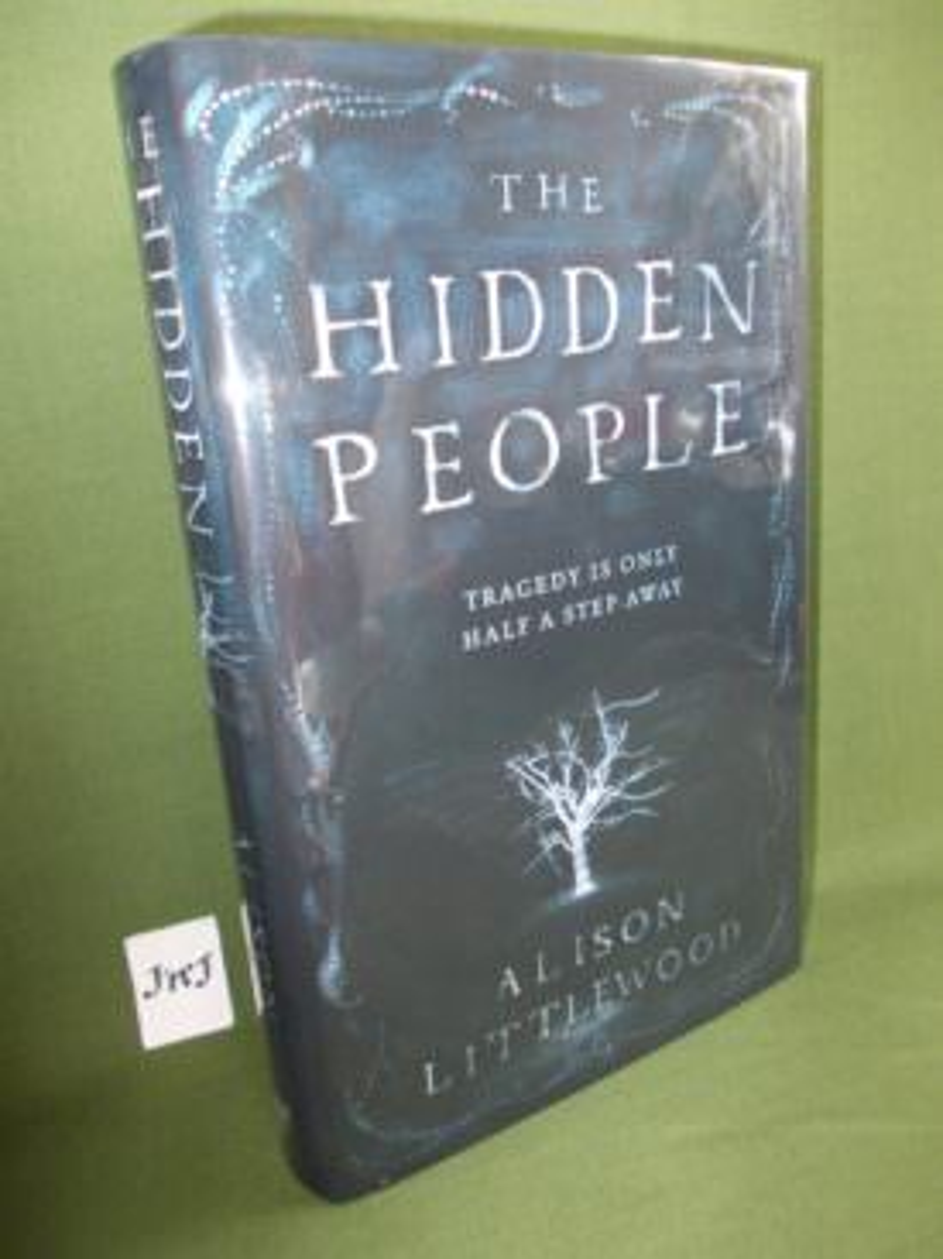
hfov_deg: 49.7
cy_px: 630
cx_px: 472
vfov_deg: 63.5
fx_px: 1018
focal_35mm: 28
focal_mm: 4
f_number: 2.7
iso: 200
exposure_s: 1/25
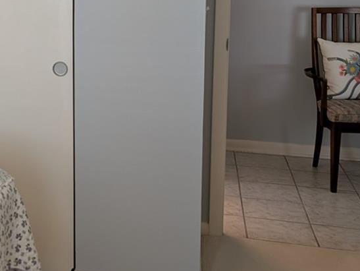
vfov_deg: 20.6
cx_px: -65
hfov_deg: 25.2
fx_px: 728
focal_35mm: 70
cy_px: 20
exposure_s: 1/40
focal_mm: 6.9
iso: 51
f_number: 1.68
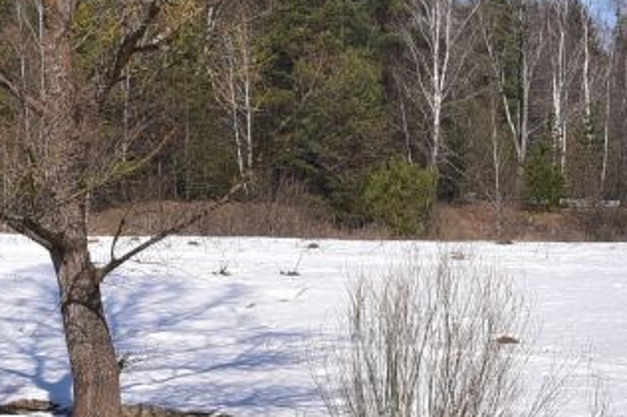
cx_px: -228
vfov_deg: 6.6
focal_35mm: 206
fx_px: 3584
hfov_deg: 9.8
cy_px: -120
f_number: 14
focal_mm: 50
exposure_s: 1/125
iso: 125
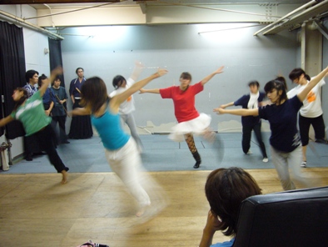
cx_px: 164
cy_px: 124
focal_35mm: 35
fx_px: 332
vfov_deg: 40.7
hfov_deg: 52.6
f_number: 2.8
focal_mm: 5.8
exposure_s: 1/13
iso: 200
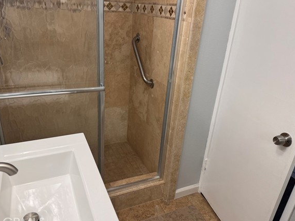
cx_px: 136
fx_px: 230
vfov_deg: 51.4
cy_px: 106
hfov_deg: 65.2
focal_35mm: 27
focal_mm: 6.76
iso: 200
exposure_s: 1/120
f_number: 1.78
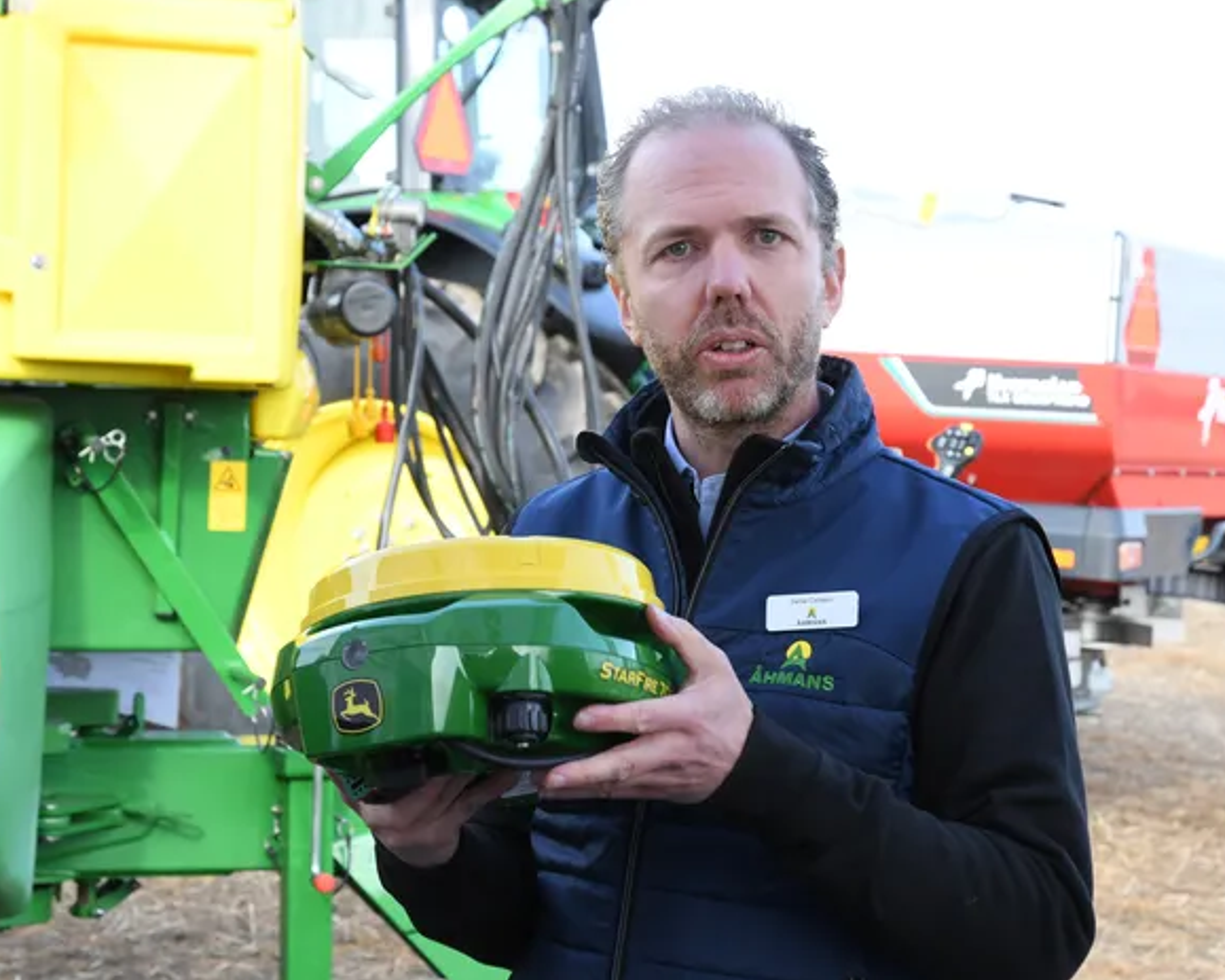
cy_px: 460
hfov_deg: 21.3
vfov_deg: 17.1
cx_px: 550
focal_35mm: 90
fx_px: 3262
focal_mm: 50
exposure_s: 1/200
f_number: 7.1
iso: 500
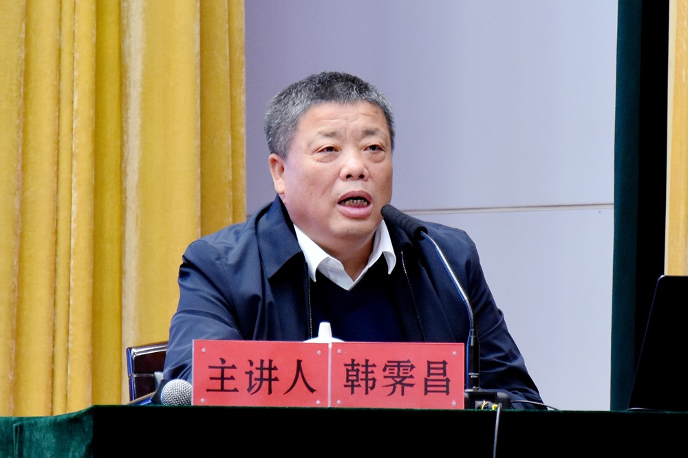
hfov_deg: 13.0
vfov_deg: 8.7
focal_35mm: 158
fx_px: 3009
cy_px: 229
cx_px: 344
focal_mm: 105
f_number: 5.6
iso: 1600
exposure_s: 1/60
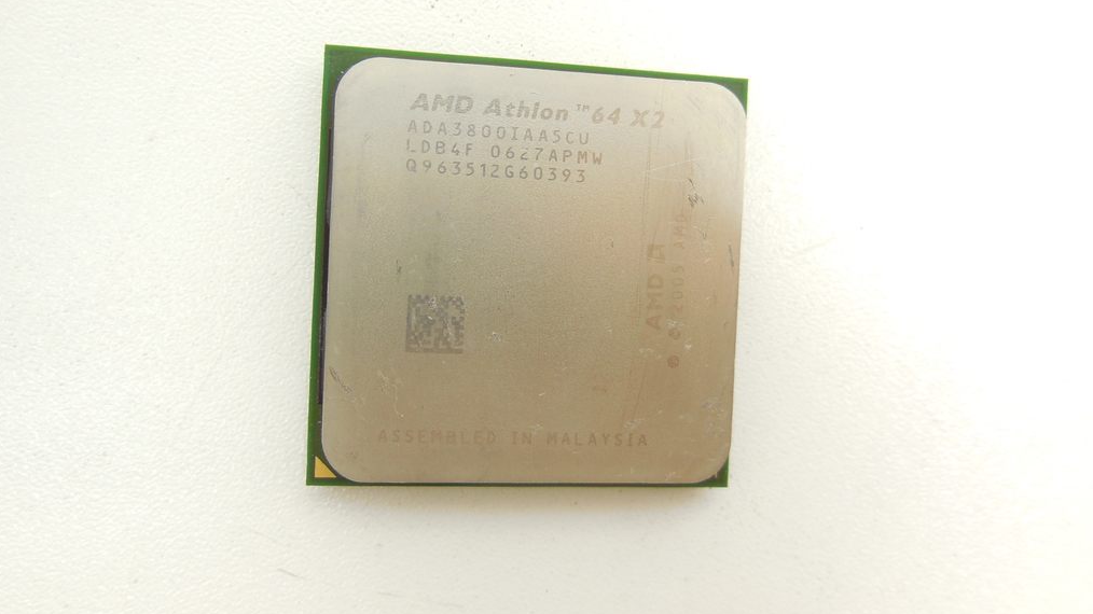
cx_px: 544
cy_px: 265
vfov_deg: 35.6
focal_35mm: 33
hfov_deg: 59.5
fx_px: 956
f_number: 3.2
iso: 125
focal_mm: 5.3
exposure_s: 1/30
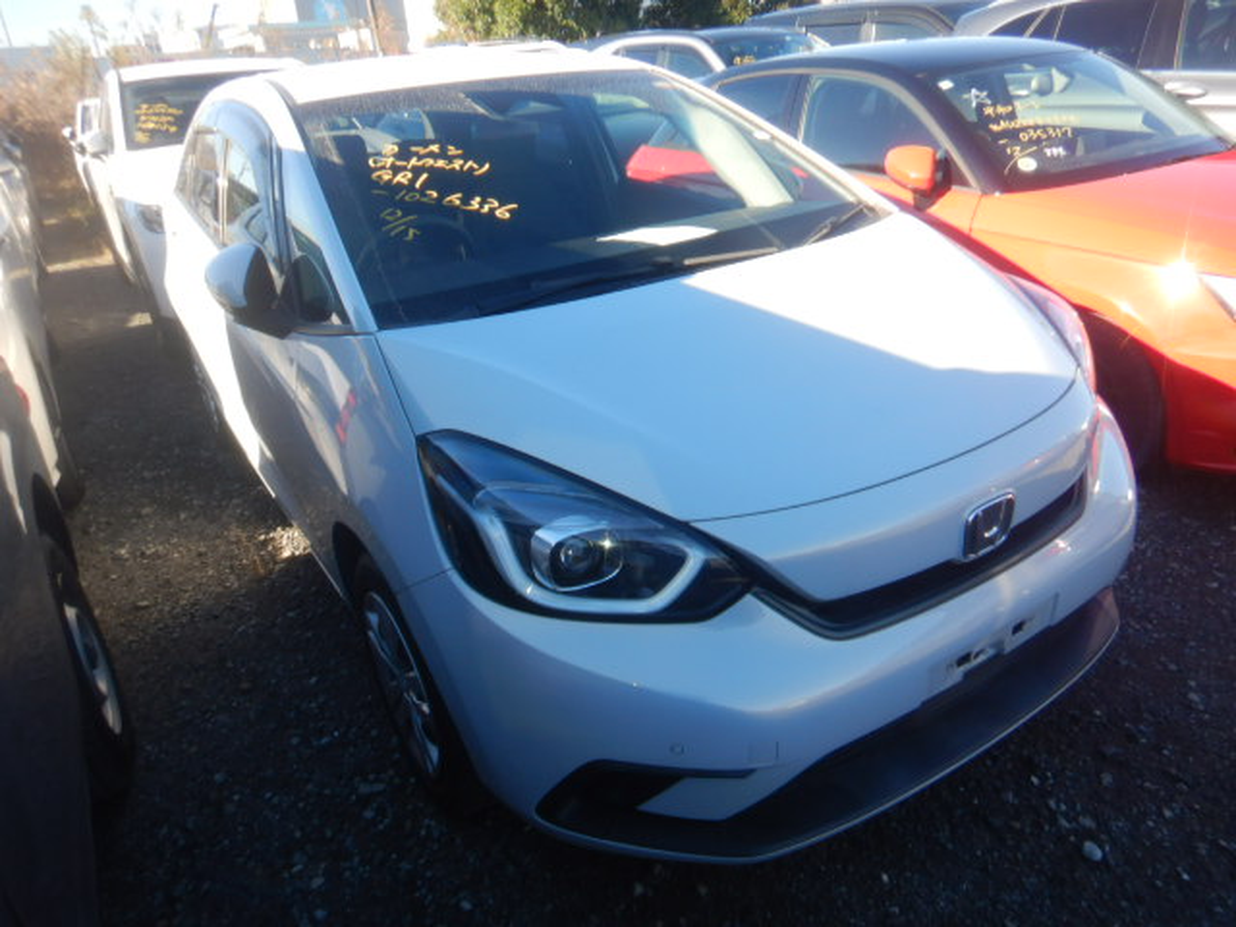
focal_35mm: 24
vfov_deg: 56.8
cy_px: 464
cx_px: 618
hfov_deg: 71.6
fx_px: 857
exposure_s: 1/125
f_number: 2.8
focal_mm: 4.3
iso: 125
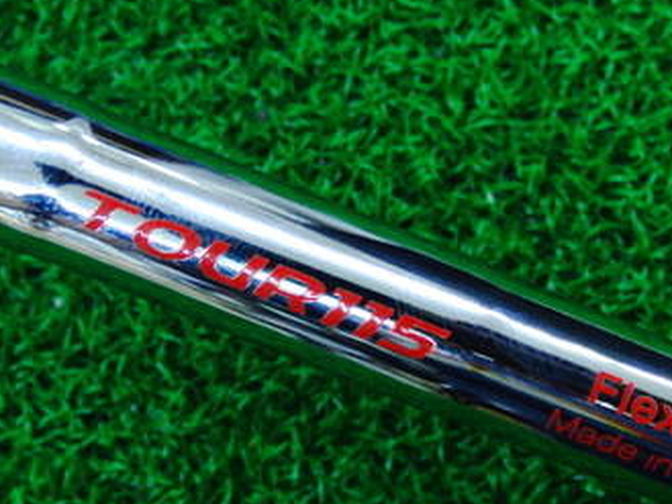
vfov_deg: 20.4
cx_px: 327
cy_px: 280
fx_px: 1398
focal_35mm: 72
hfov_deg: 27.0
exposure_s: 1/40
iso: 400
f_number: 3.6
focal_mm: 6.42
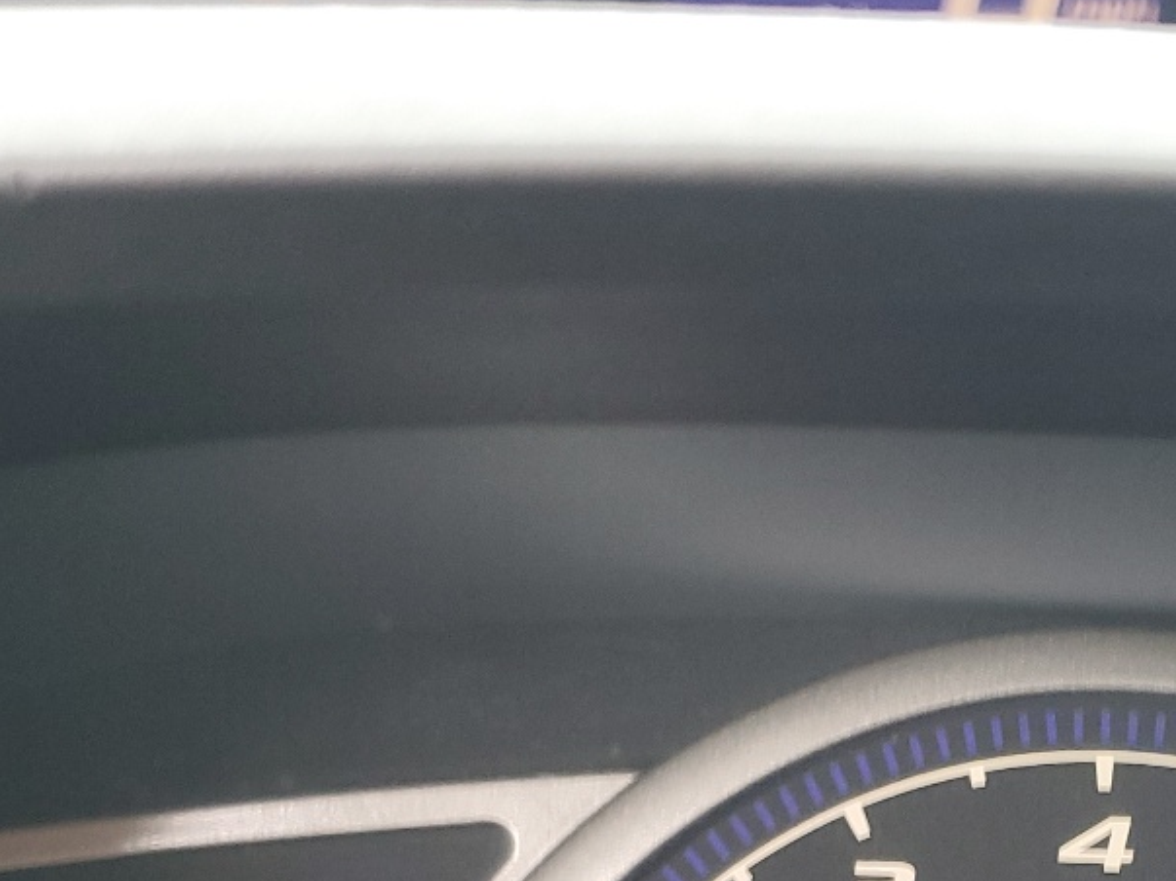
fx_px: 2344
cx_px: 1026
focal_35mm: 69
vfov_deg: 20.1
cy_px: 1041
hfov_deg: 27.3
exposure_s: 1/60.2
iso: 85
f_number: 1.5
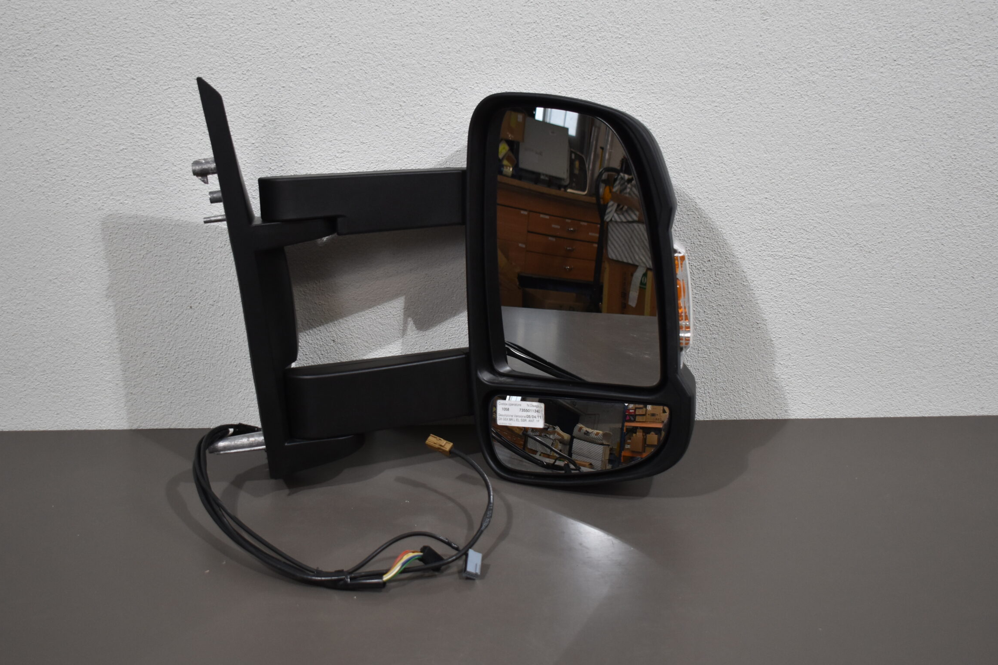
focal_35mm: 50
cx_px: 490
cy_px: 331
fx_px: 1386
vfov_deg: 27.0
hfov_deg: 39.6
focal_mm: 30
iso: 800
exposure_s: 1/200
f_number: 4.2
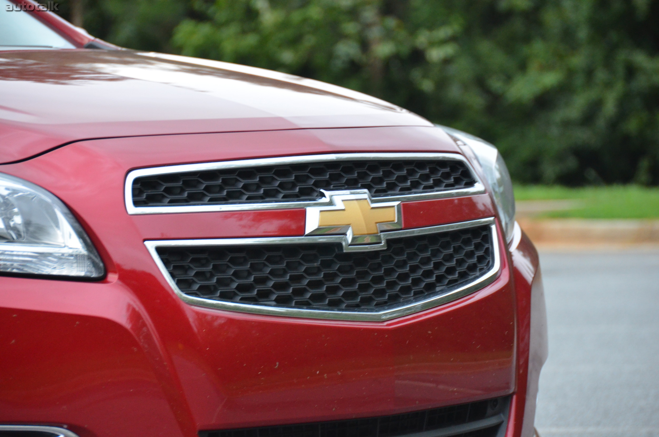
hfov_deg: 10.2
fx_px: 3699
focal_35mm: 202
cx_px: 330
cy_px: 218
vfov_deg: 6.8
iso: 1600
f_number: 5.6
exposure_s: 1/80
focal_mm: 135
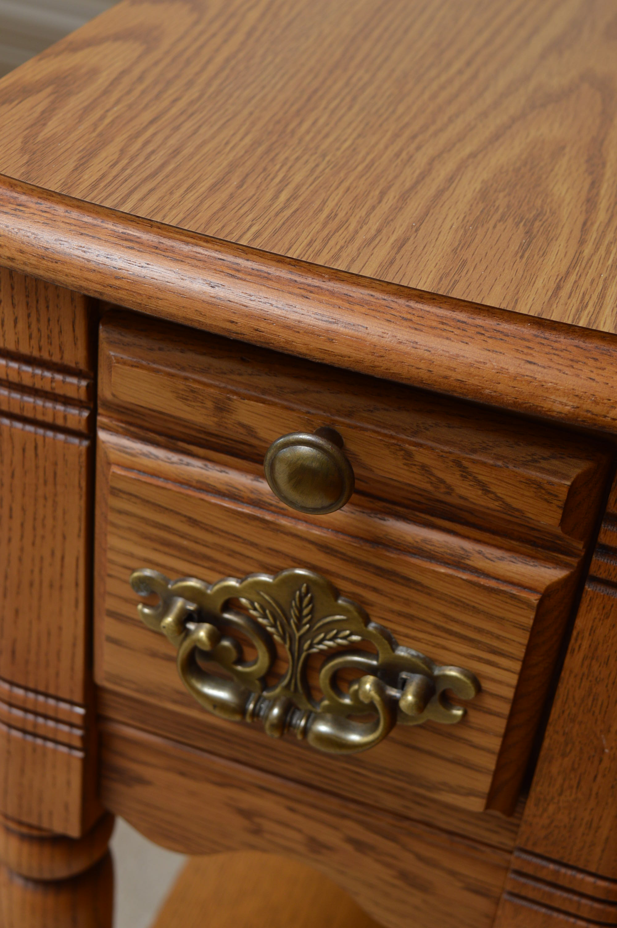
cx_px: 308
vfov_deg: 35.1
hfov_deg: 23.7
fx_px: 1468
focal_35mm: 57
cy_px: 464
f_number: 6.3
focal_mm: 38
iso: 200
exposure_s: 1/125
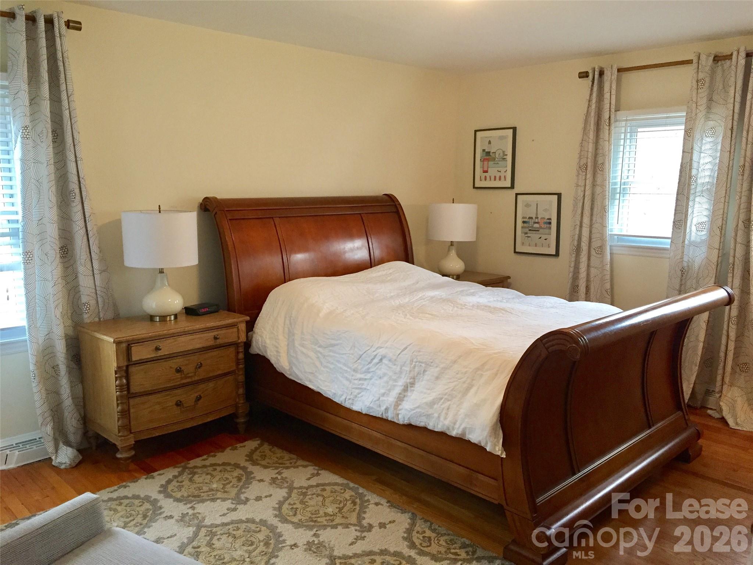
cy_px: 282
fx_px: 631
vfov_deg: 48.2
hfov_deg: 61.7
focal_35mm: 29
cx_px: 376
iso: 125
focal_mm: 4.15
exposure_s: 1/30
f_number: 2.2
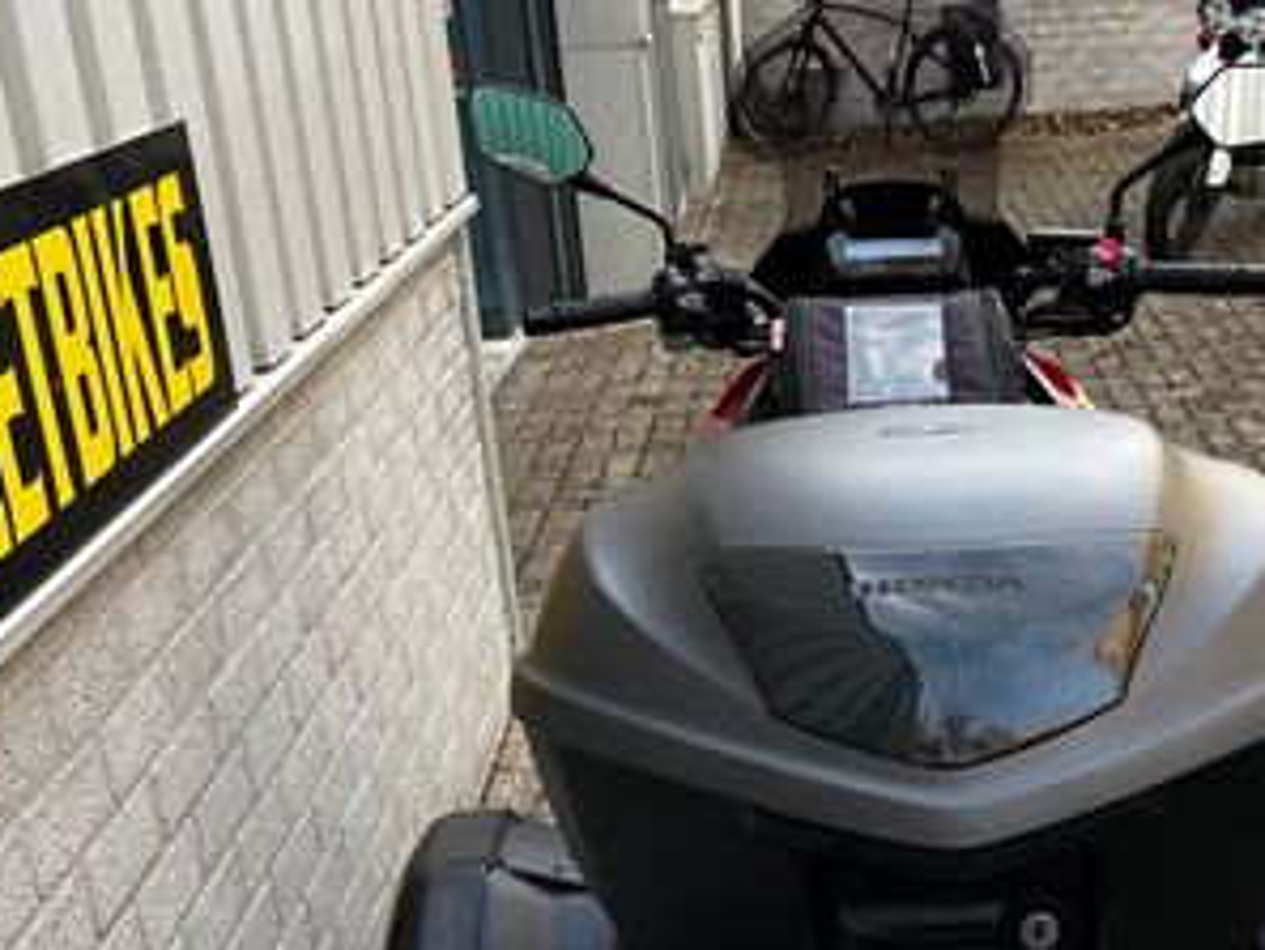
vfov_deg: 25.5
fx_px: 2047
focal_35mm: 56
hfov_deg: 33.9
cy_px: 818
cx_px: 890
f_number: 1.6
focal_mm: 5.1
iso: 80
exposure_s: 1/121
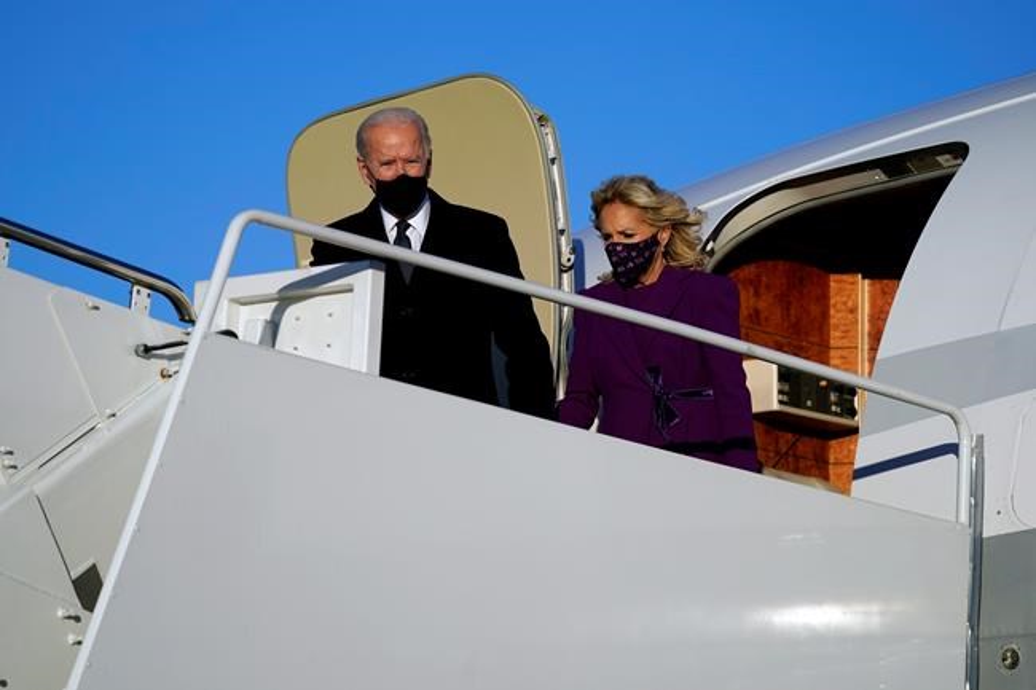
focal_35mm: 200
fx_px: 5754
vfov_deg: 6.9
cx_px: 518
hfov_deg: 10.3
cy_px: 345
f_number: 5.6
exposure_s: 1/5000
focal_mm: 200
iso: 400
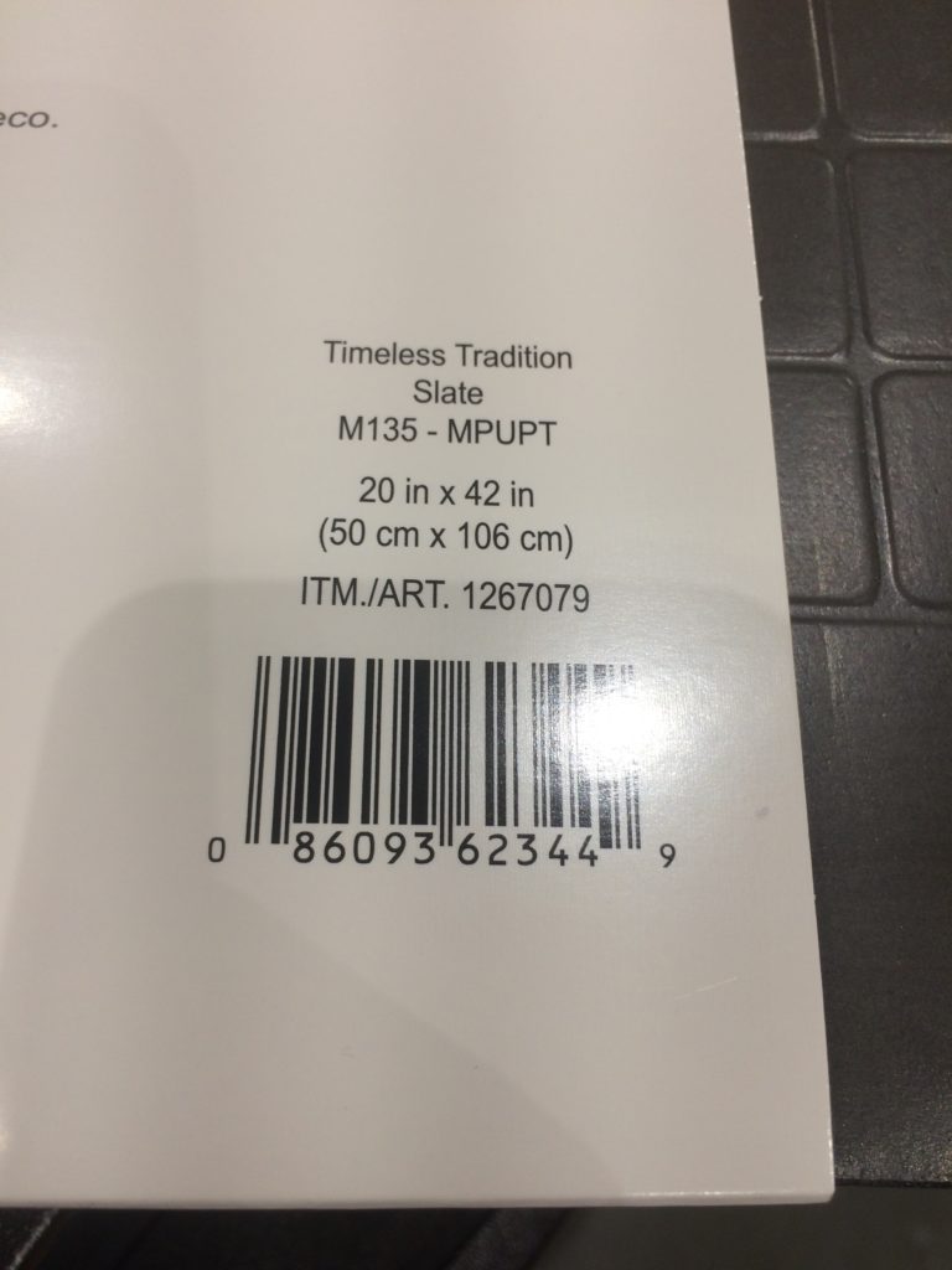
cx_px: 476
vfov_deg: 61.7
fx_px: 1063
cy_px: 635
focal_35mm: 29
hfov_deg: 48.2
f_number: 2.2
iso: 40
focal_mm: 4.15
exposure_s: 1/50
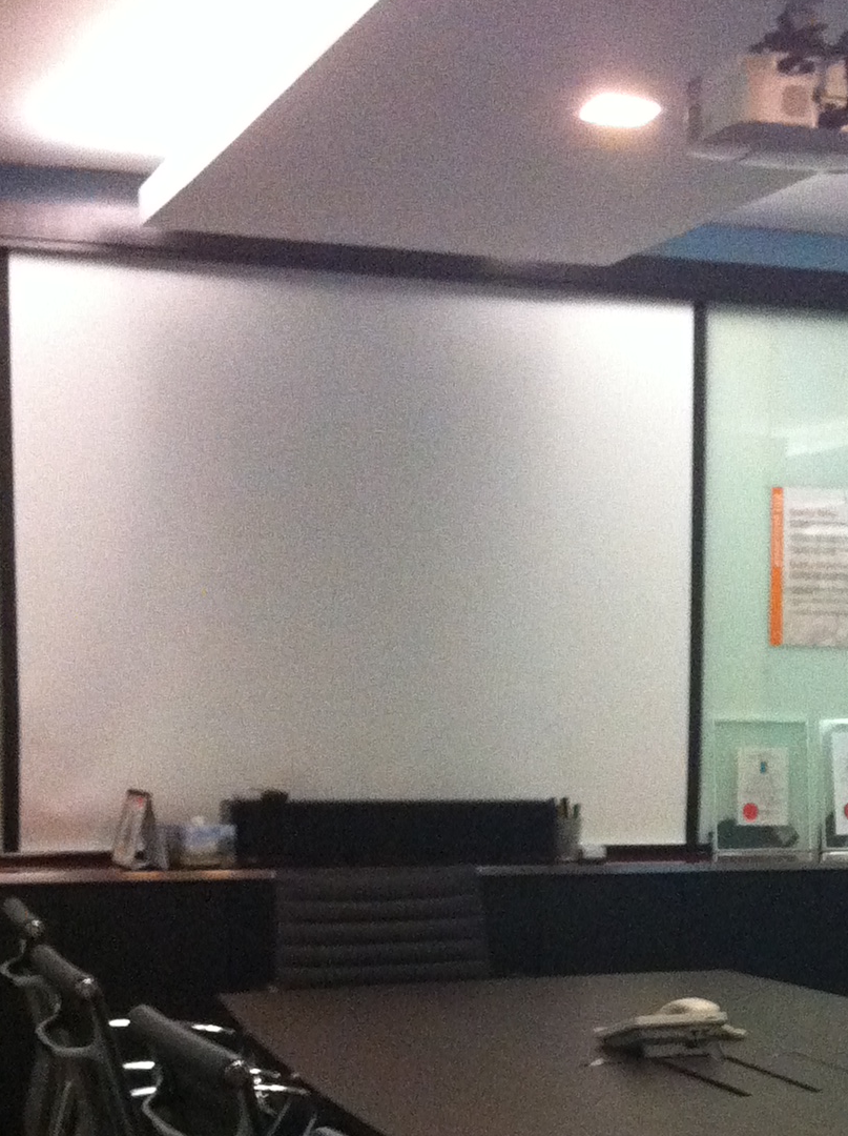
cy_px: 961
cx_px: 864
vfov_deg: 22.9
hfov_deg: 17.1
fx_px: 2750
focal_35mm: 84
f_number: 2.8
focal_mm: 3.85
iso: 400
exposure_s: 1/17
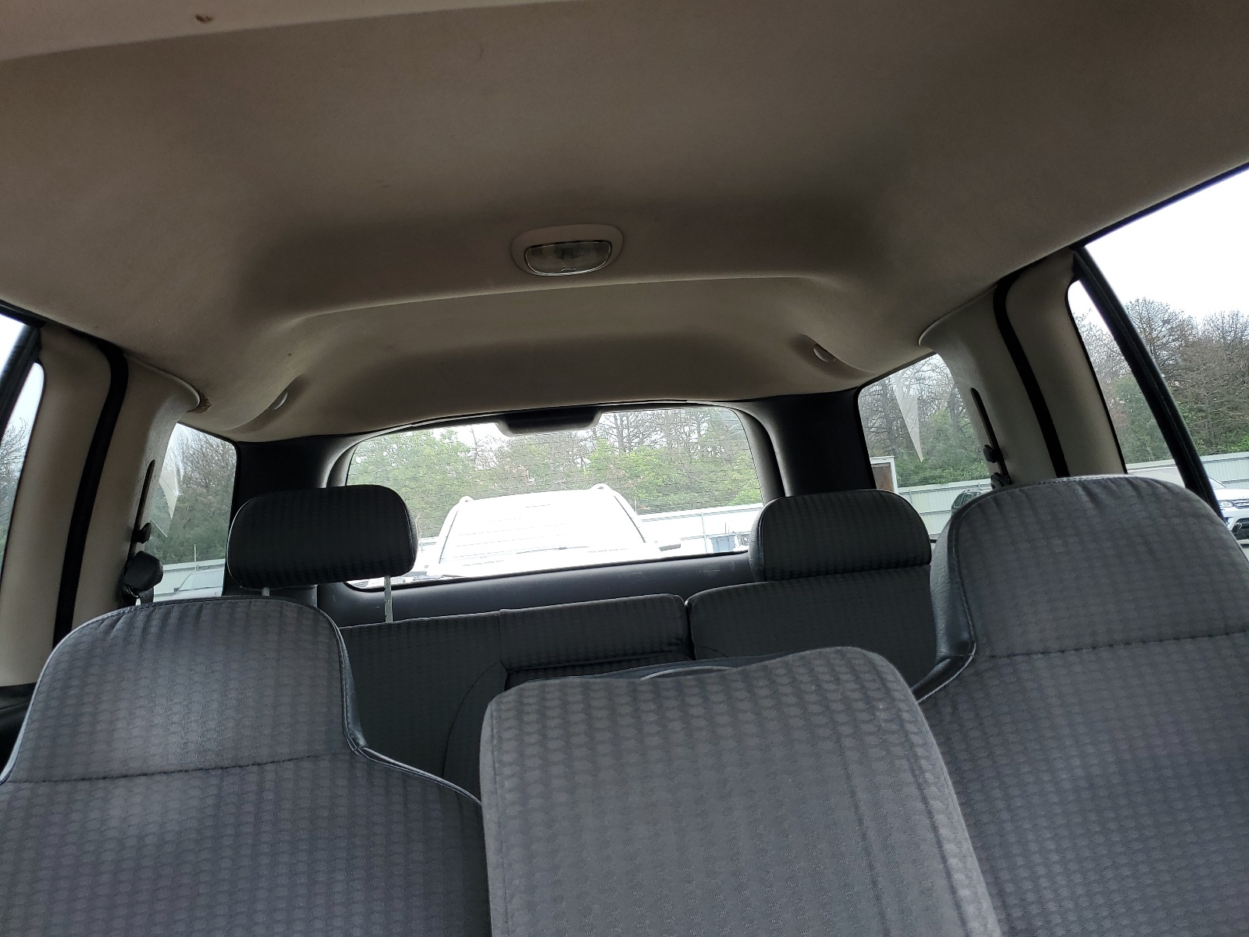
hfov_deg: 67.3
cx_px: 624
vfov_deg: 53.1
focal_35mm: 26
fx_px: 938
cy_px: 468
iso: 50
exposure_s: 1/135
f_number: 1.5
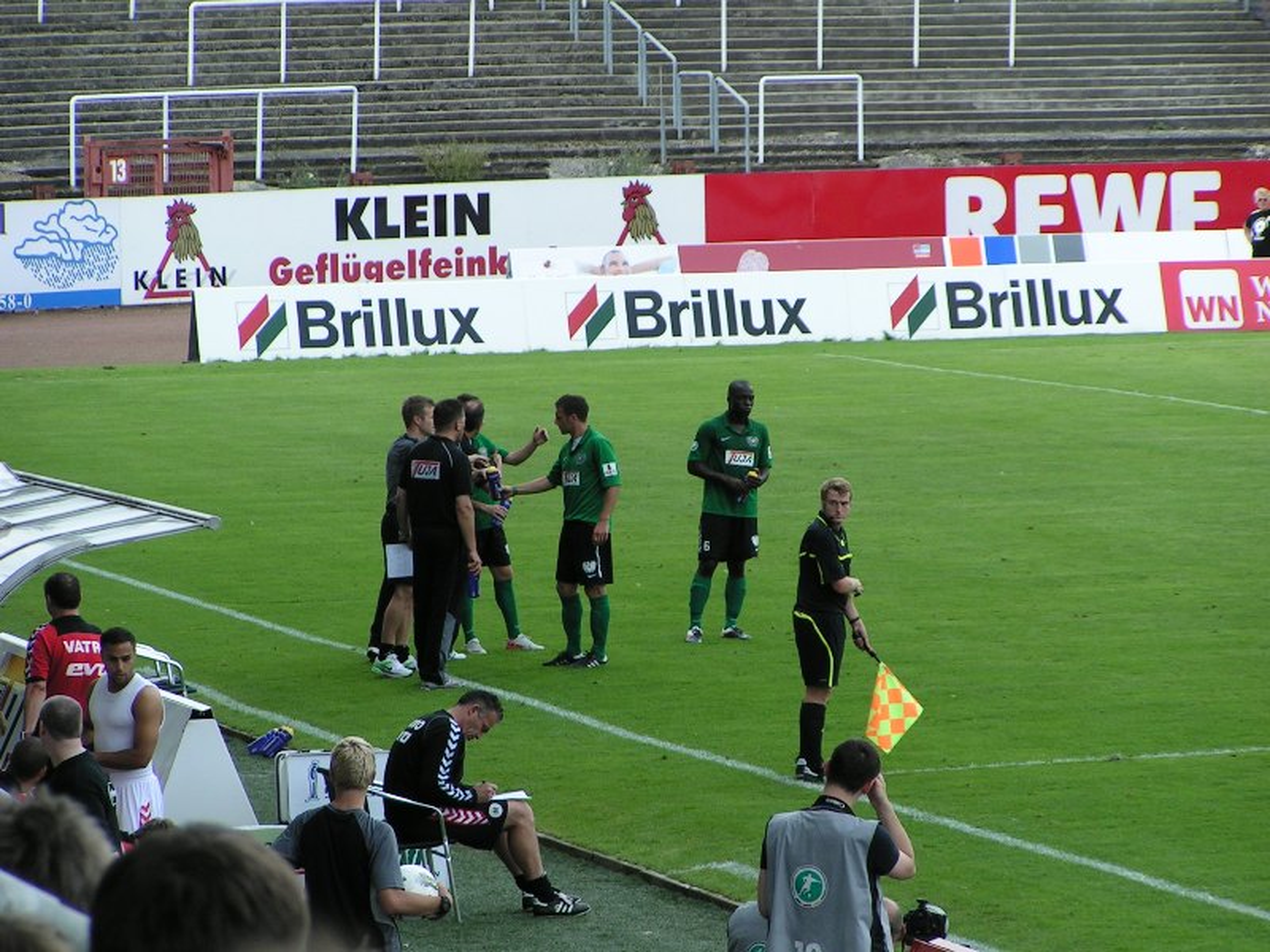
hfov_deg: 8.0
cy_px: 476
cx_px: 635
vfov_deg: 6.0
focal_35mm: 247
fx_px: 9062
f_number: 4.5
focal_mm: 37.8
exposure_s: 1/400
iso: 50
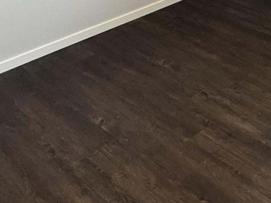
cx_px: 321
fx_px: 407
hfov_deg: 31.3
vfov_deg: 26.1
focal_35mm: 52
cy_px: -14
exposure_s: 1/60
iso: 400
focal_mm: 2.22
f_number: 2.2
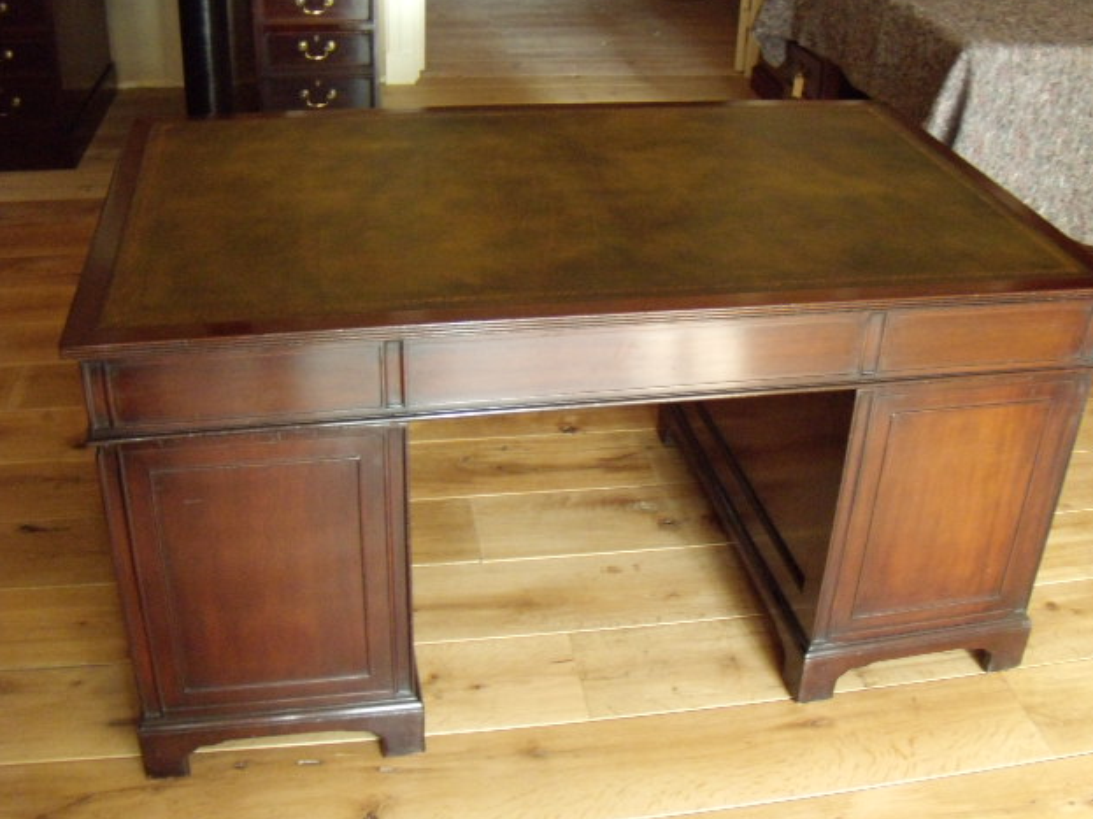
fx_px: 1168
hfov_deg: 50.1
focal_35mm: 37
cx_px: 558
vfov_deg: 38.7
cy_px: 412
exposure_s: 1/8
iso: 500
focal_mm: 6.4
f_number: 3.6
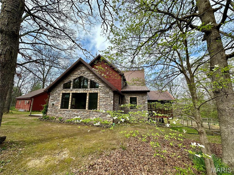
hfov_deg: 102.1
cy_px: 88
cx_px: 117
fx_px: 95
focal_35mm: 14
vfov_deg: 85.7
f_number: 2.2
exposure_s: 1/1103
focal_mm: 2.22
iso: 50
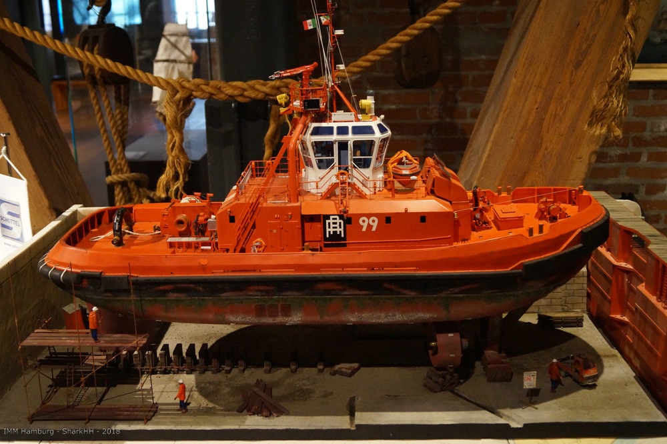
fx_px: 722
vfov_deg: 34.2
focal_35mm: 39
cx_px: 334
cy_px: 222
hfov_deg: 49.6
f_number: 4.5
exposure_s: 1/60
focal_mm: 26
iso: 3200
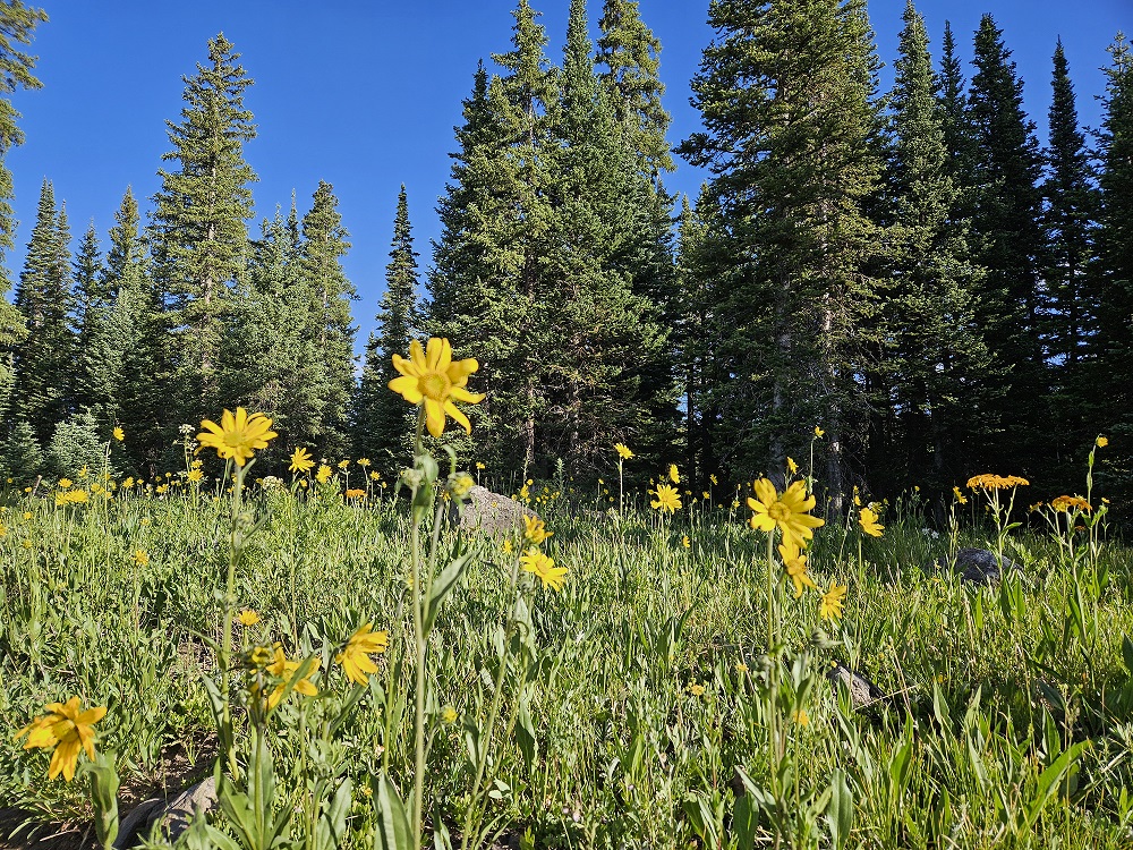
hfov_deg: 73.9
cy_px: 425
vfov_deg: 58.9
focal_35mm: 23
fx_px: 753
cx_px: 566
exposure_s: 1/1070
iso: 25
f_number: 1.8
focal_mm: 5.4
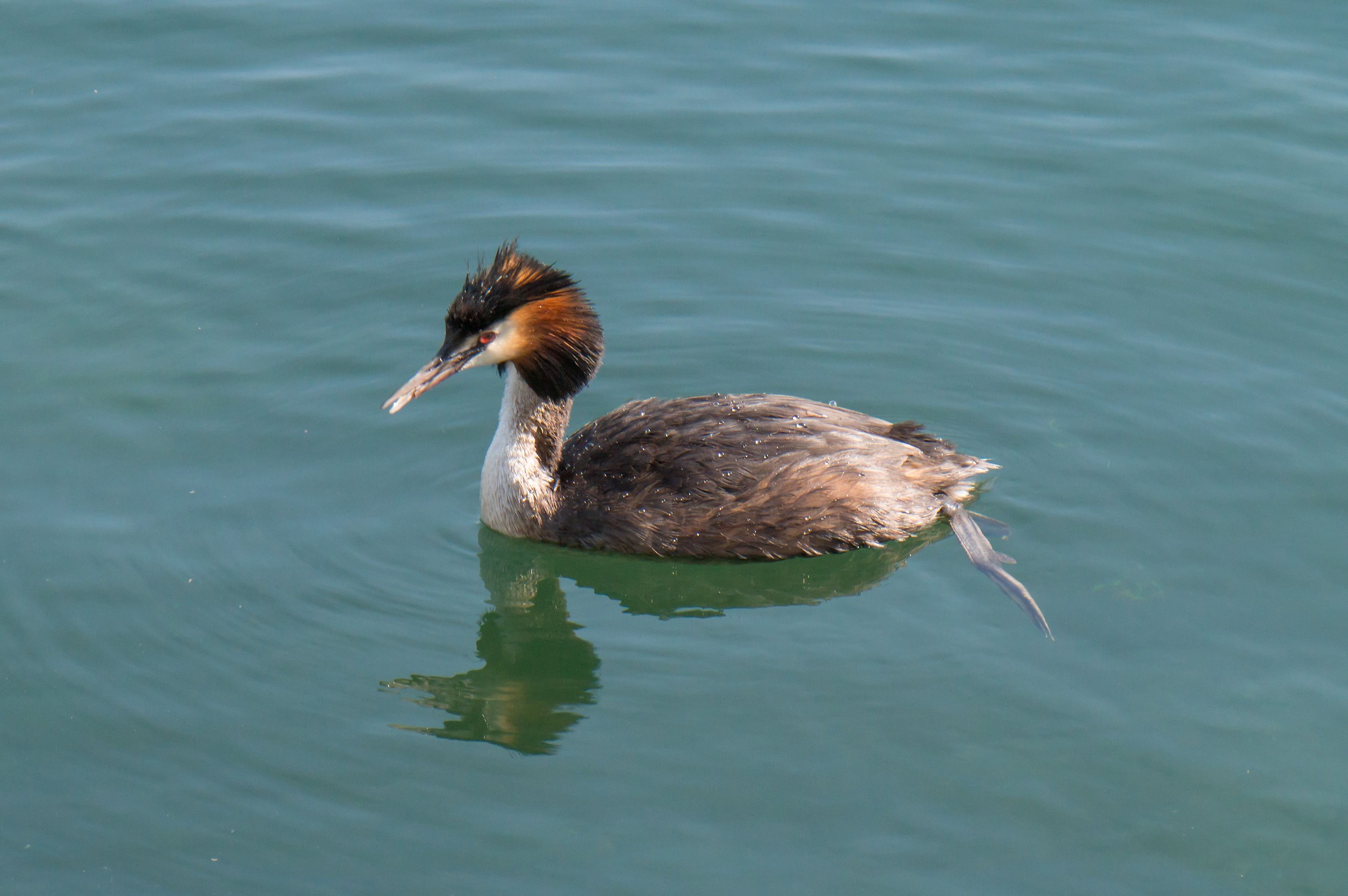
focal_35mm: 315
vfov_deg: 4.4
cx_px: 674
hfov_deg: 6.5
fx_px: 11780
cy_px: 448
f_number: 13
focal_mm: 210
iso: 1000
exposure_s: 1/400
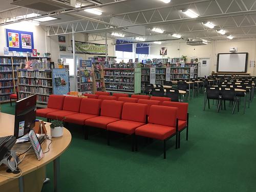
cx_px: 128
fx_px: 214
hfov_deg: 61.7
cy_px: 96
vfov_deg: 48.2
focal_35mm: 29
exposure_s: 1/33
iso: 50
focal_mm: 4.15
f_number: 2.2
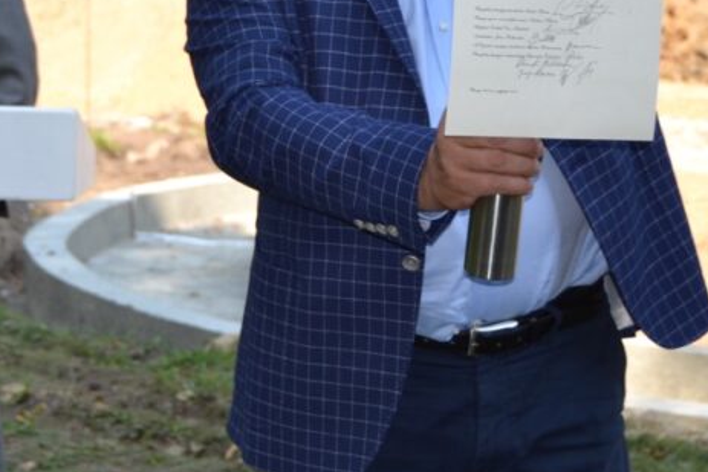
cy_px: -27
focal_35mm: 126
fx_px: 2479
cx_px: 96
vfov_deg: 10.8
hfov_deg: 16.1
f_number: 5
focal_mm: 38
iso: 100
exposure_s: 1/200
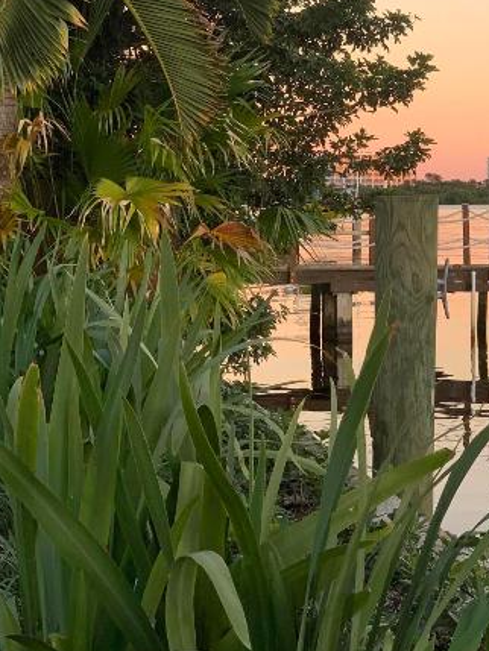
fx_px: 1751
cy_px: 156
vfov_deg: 20.9
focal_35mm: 93
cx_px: 352
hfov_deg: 15.8
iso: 40
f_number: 2.4
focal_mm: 6
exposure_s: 1/122
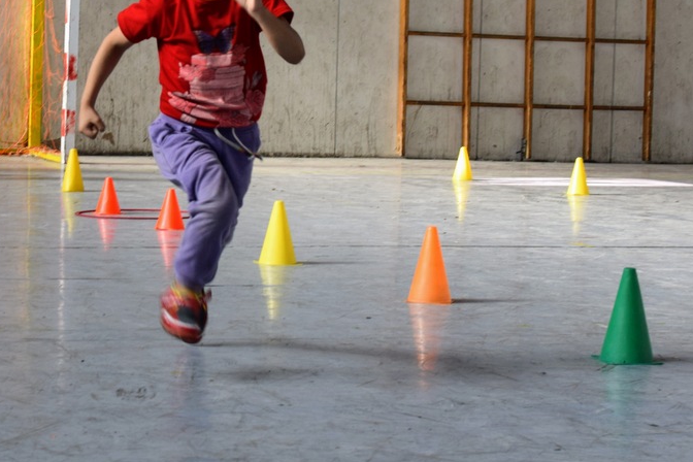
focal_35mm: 100
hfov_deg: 20.2
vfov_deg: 13.6
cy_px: 114
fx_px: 1924
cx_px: 121
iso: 400
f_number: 5.6
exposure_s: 1/125
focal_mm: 35
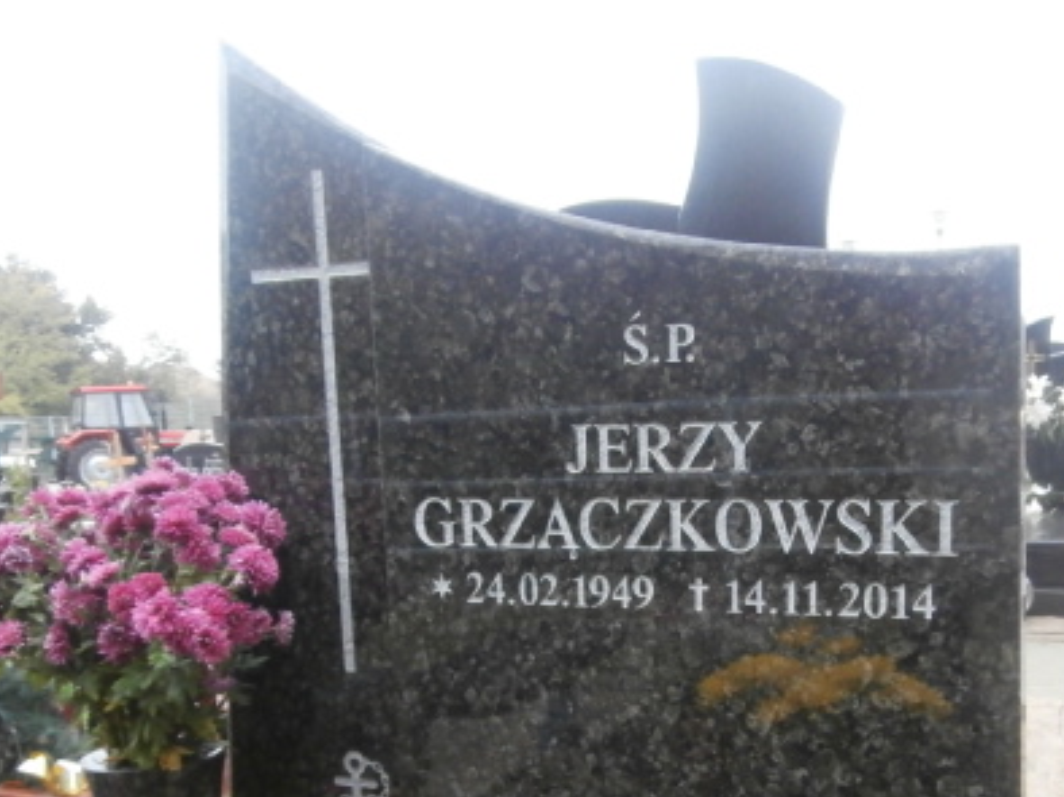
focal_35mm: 39
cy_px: 627
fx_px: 1198
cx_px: 627
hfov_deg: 47.7
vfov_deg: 35.7
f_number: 3
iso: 400
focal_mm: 4.2
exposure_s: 1/200
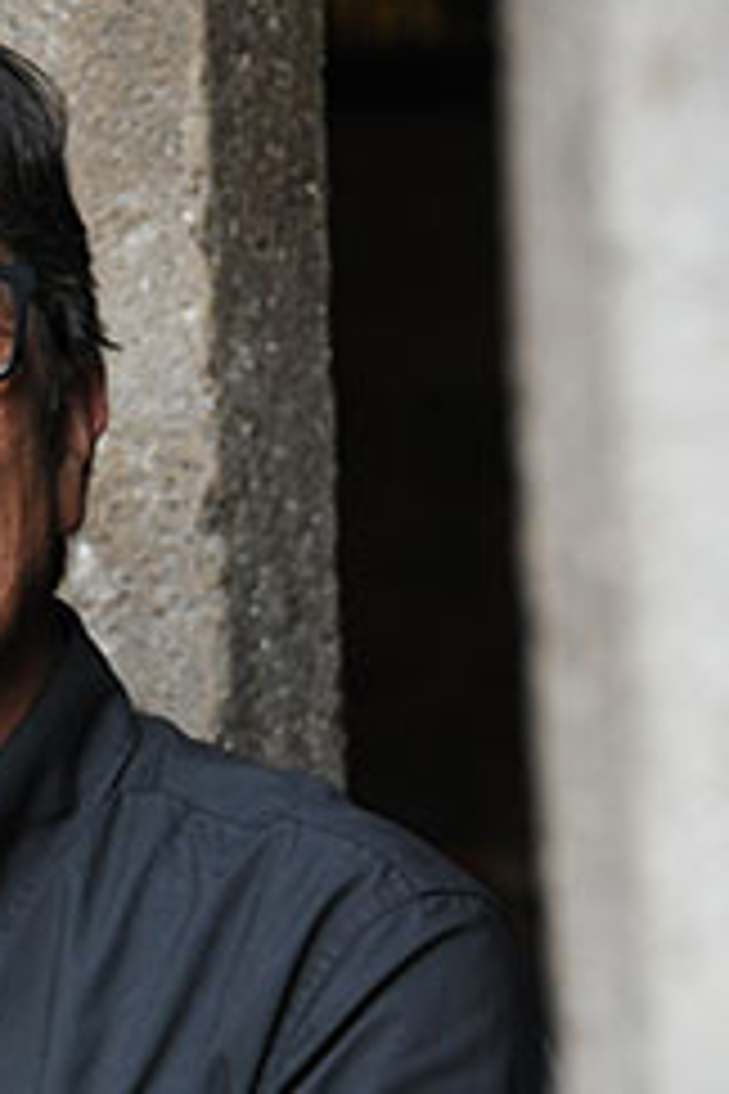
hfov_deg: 4.7
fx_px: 8897
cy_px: 617
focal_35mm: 293
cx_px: -234
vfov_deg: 7.0
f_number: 5.3
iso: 800
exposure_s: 1/125
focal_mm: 105
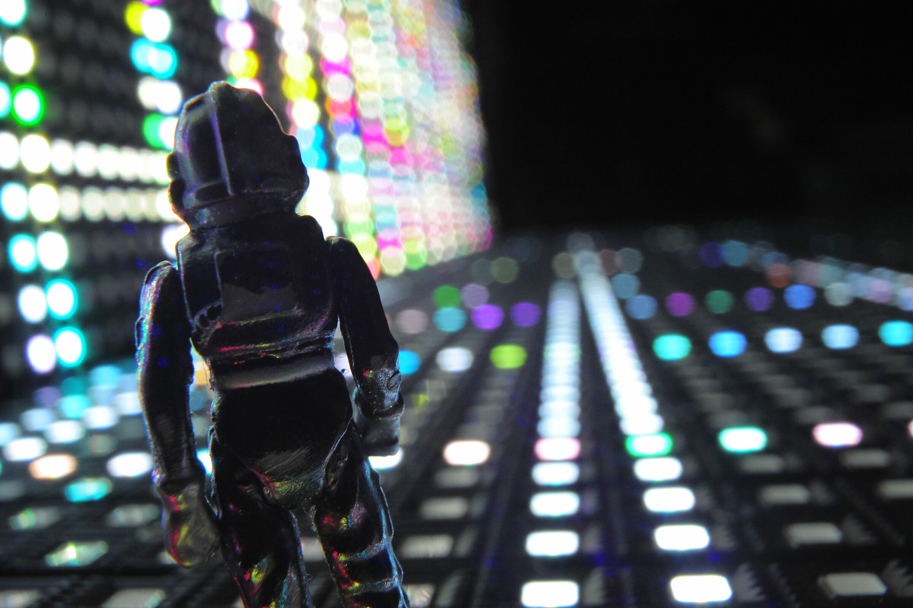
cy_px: 304
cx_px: 456
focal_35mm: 43
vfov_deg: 31.1
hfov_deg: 45.5
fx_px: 1090
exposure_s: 1/10
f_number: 22
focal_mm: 43
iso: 1600
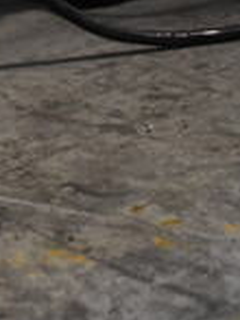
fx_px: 1000
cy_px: 111
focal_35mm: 108
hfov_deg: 11.7
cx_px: -297
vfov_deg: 18.2
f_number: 3.5
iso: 2200
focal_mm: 18
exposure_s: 1/30
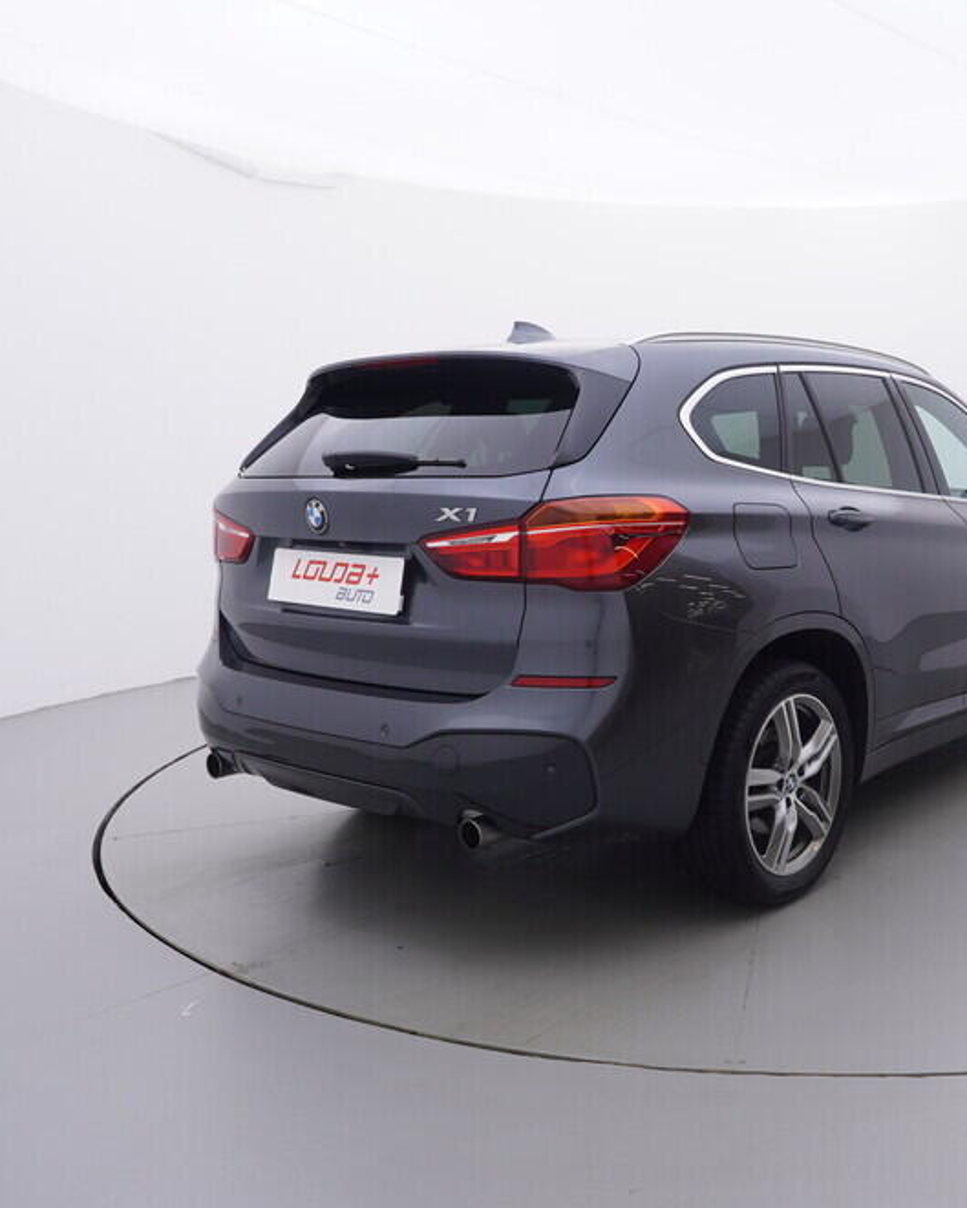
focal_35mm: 33
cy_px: 607
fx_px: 1171
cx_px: 702
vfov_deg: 54.6
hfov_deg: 43.7
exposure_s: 1/80
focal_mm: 15
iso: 200
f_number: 5
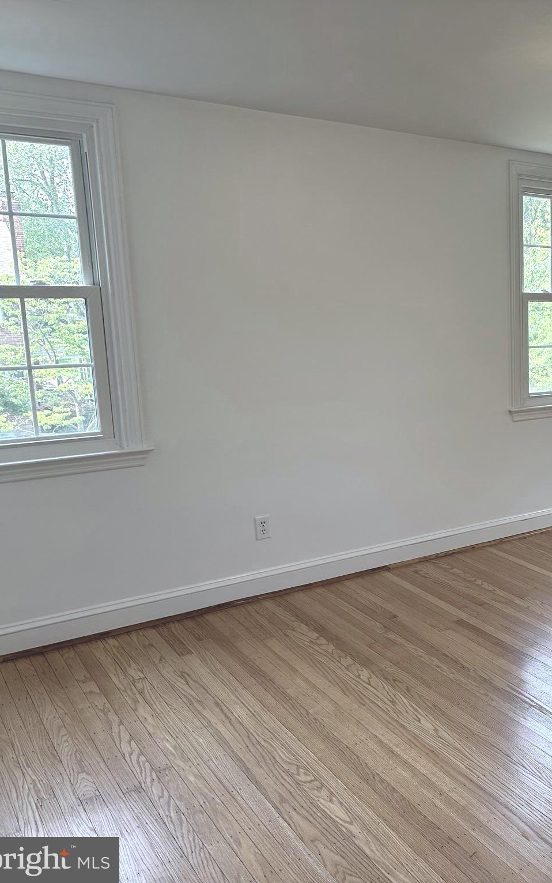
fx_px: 818
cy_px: 442
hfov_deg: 33.7
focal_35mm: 34
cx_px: 565
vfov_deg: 56.7
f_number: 1.78
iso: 80
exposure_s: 1/162
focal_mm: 6.86
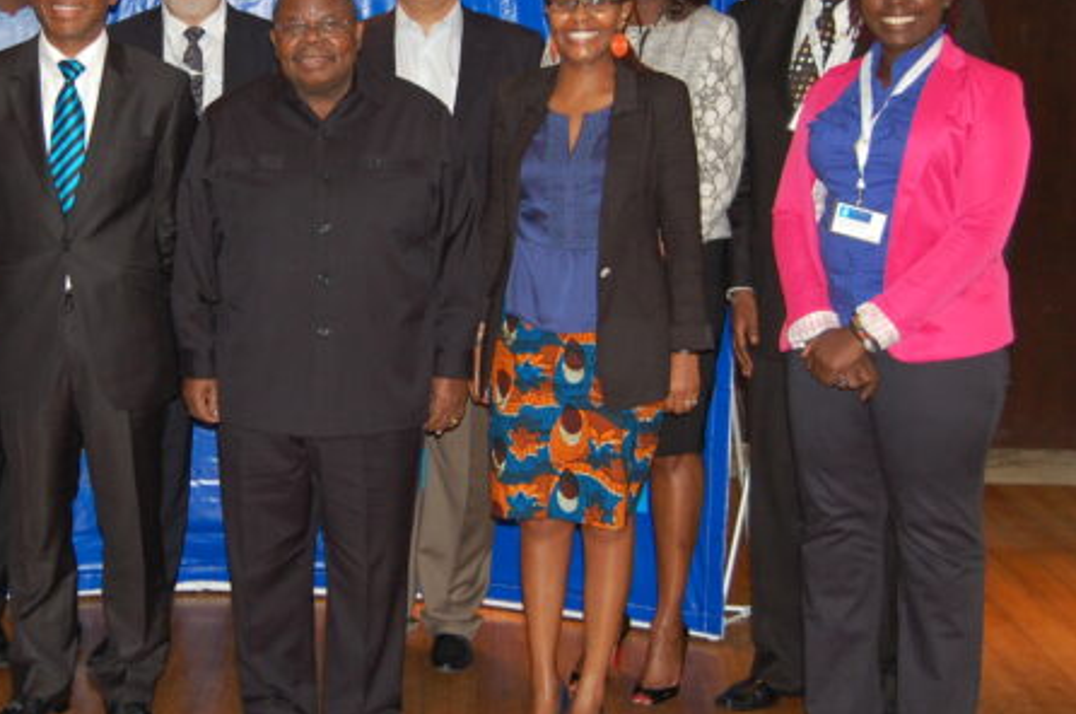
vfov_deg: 21.8
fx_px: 1850
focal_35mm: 62
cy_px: 252
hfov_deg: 31.8
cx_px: 270
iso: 640
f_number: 4
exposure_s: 1/60
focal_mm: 24
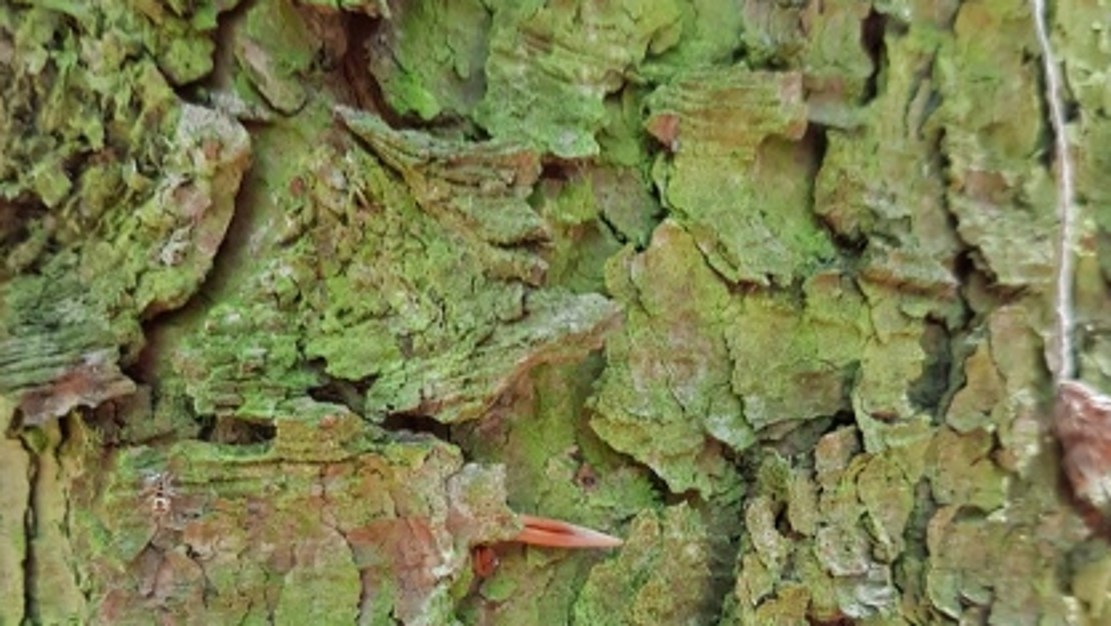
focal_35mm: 38
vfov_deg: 30.7
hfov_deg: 52.8
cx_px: 557
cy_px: 477
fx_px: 1120
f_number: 1.7
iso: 100
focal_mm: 4.2
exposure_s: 1/50
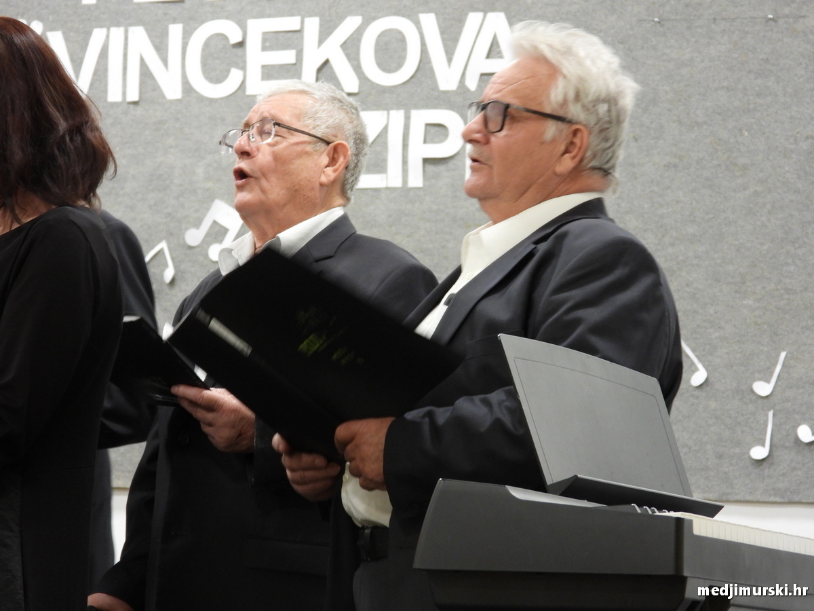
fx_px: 3998
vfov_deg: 8.7
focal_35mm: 170
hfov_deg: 11.6
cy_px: 306
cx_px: 407
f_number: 4
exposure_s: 1/15
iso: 450
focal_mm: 30.5
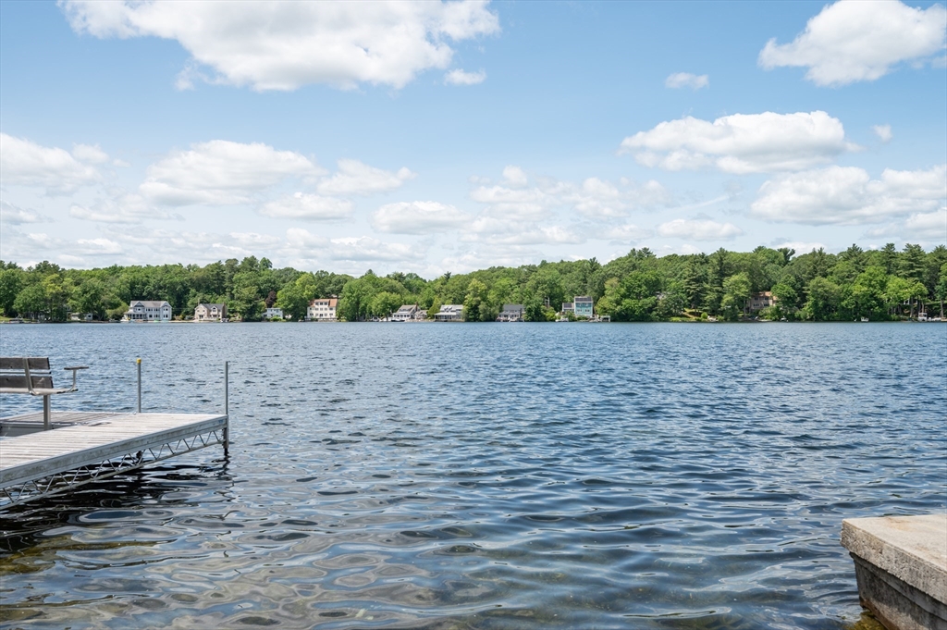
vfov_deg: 43.5
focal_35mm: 30
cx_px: 474
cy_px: 315
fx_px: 789
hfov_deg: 62.0
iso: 100
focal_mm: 30
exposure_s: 1/500
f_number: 8
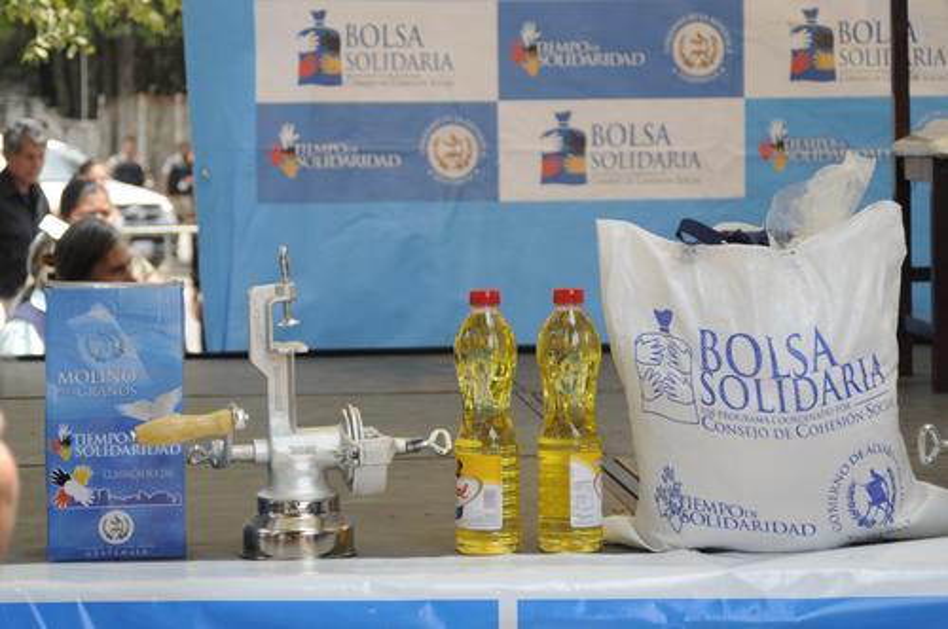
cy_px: 314
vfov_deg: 11.4
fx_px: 3156
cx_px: 474
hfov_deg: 17.1
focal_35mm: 120
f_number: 6.3
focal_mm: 80
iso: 320
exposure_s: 1/320
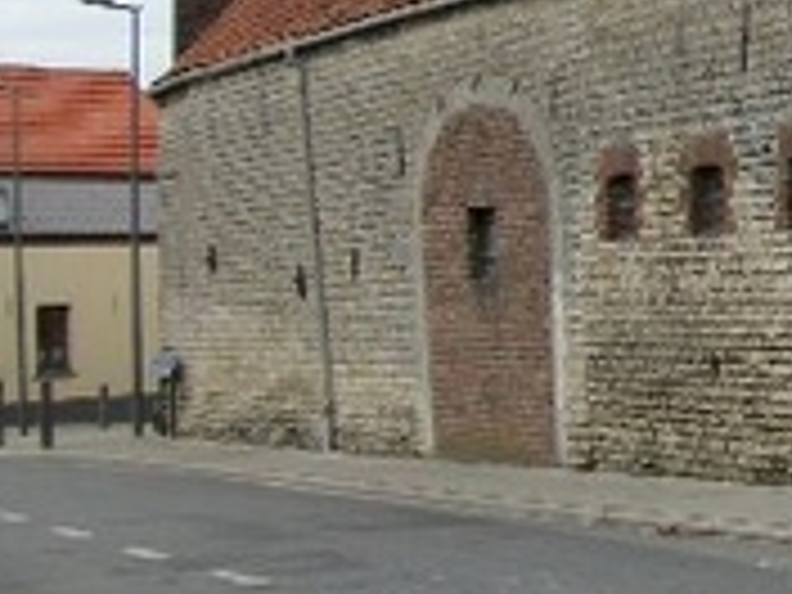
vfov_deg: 13.4
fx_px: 2494
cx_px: 1260
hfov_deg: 16.2
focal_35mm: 109
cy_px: 14
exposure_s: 1/320
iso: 80
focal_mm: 5.7
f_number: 2.9
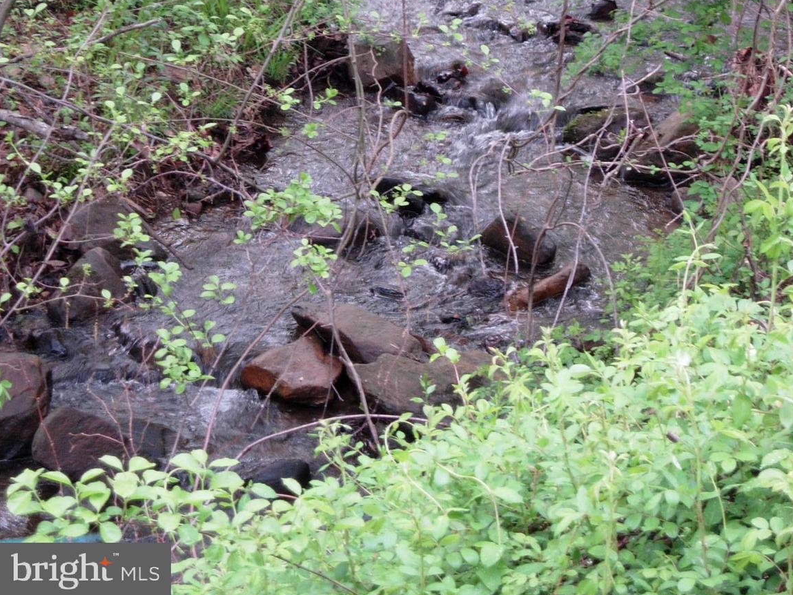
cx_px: 396
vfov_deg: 12.0
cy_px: 69
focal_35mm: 123
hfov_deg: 16.0
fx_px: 2818
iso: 125
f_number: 4.3
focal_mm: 19.1
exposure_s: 1/32
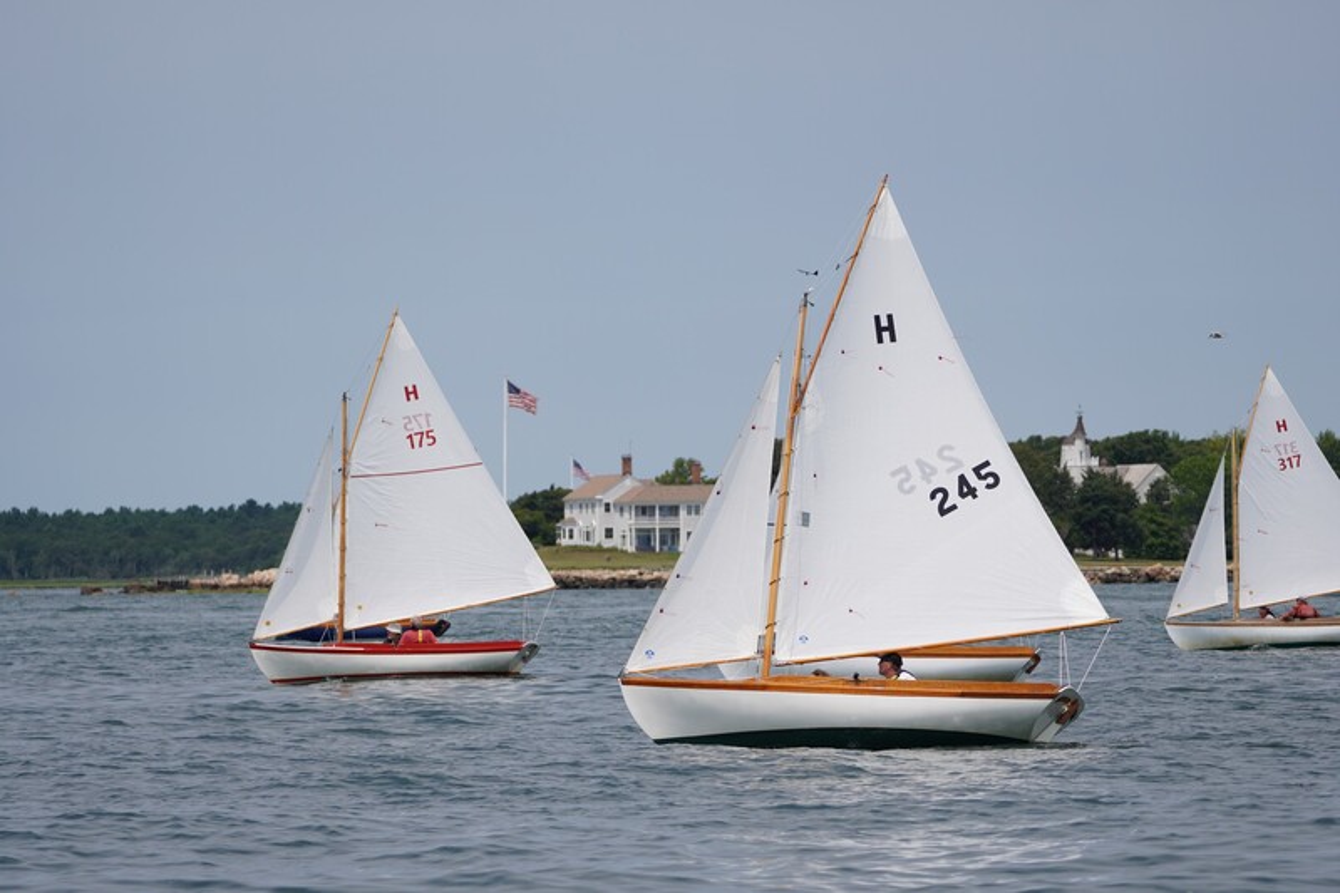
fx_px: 8373
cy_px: 446
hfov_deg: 9.2
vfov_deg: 6.1
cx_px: 670
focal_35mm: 225
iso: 100
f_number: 5
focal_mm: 150
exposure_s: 1/1250
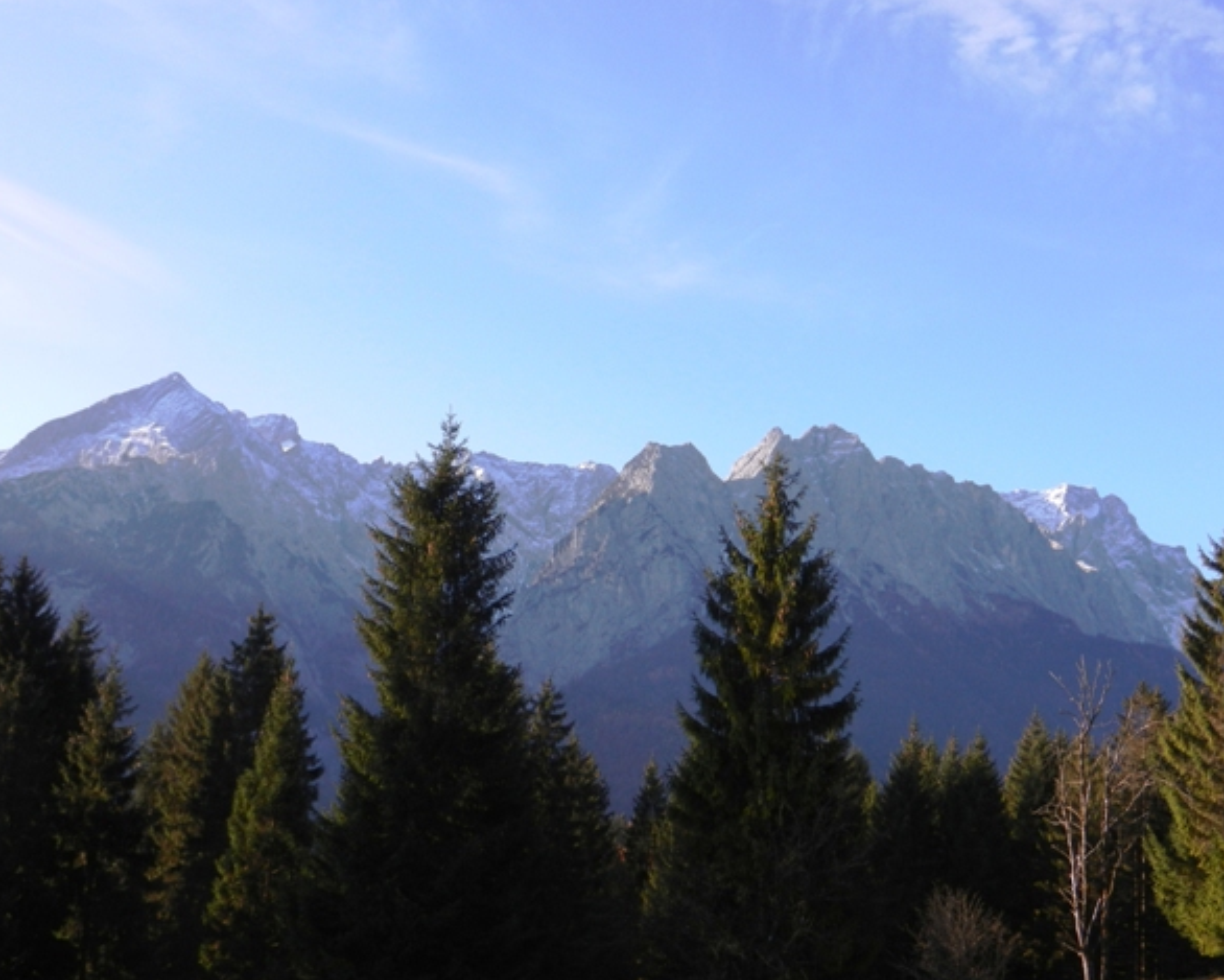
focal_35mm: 48
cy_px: 489
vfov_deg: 31.5
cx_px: 654
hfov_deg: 38.8
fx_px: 1739
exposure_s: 1/400
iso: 160
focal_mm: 8.2
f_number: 4.2
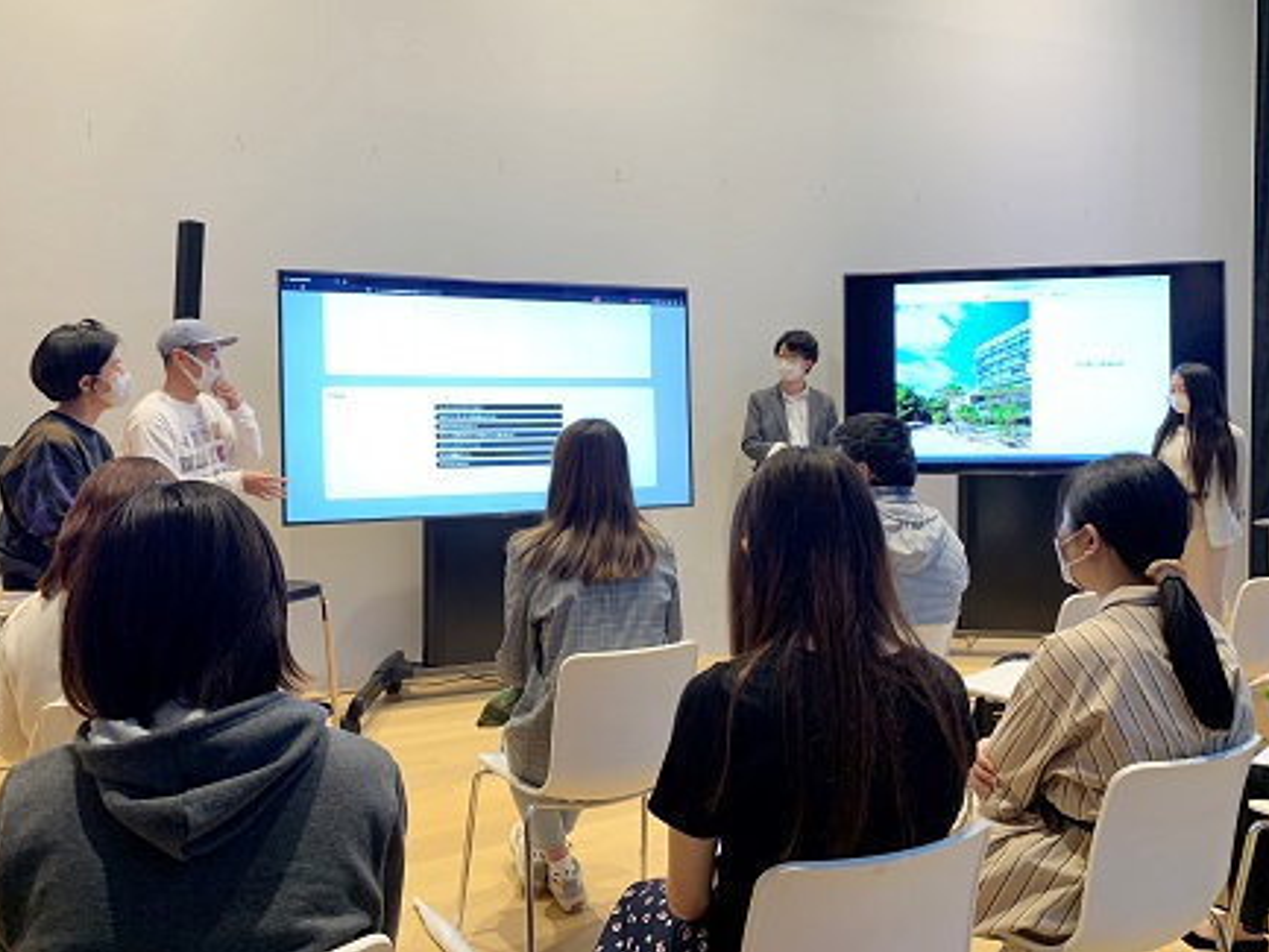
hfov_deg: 65.3
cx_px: 642
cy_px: 461
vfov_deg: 51.4
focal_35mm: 27
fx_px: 990
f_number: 1.8
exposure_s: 1/50
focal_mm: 4.25
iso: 320
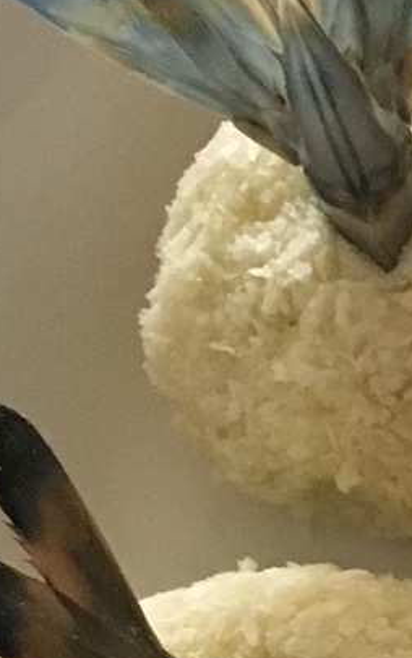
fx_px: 2783
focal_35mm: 155
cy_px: 708
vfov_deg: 13.3
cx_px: 975
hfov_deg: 7.9
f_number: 2.2
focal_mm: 4.15
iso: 200
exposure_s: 1/25
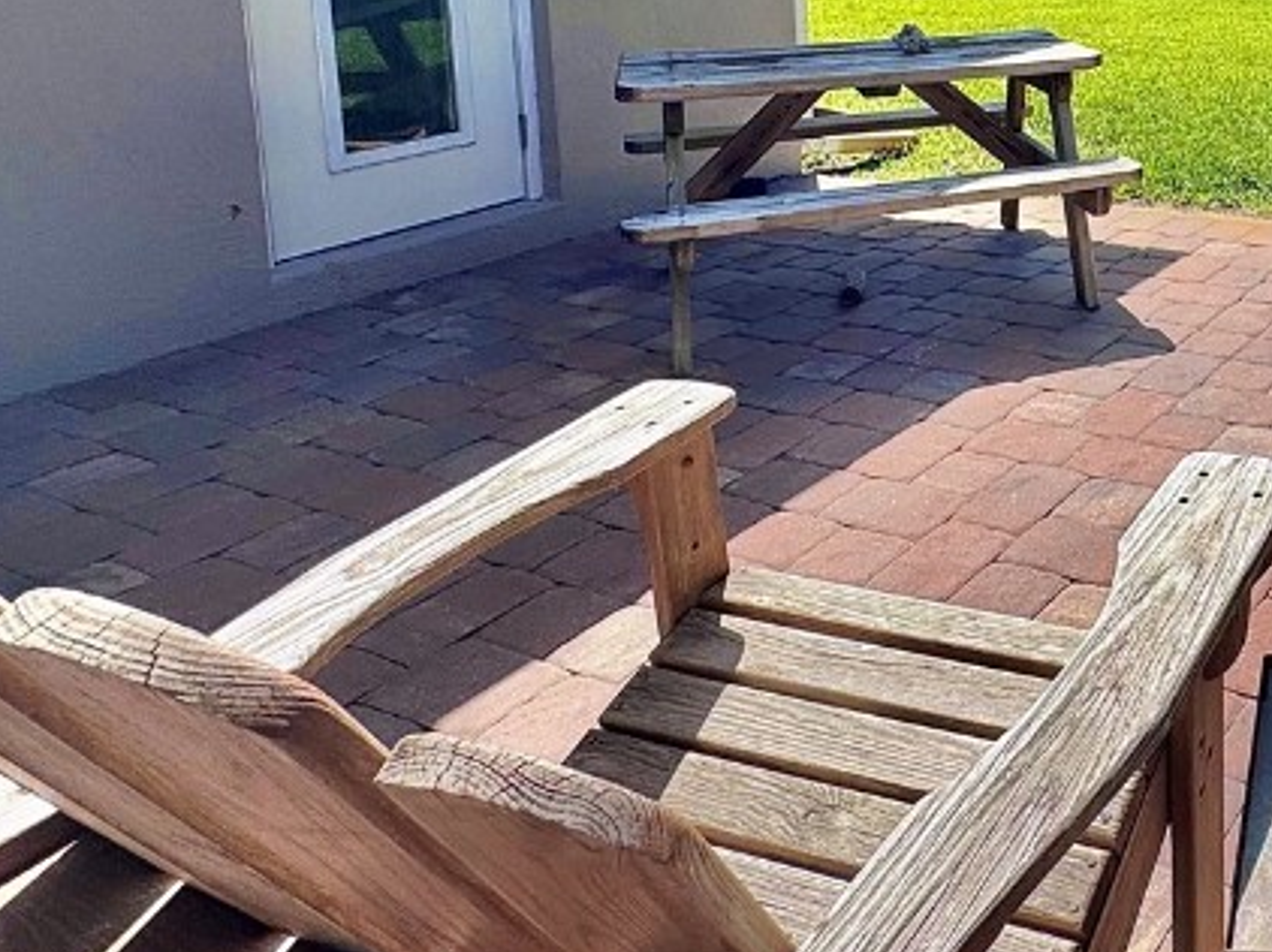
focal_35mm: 34
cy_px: 30
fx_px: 1249
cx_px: 1329
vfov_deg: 37.8
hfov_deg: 44.2
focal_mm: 2.22
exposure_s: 1/2146
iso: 50
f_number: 2.2
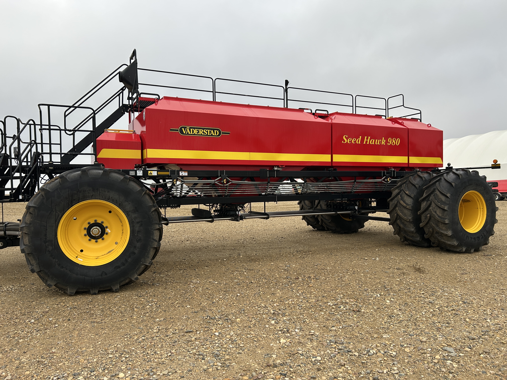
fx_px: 381
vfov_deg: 53.1
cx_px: 254
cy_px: 190
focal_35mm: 26
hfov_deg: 67.3
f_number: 1.5
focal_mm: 5.7
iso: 50
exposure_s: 1/607
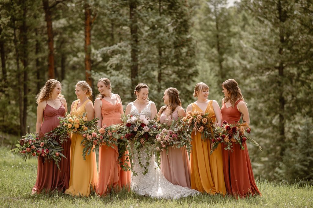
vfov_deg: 16.1
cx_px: 156
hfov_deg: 23.9
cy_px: 104
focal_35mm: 85
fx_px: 739
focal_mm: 85
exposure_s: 1/4000
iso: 200
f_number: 2
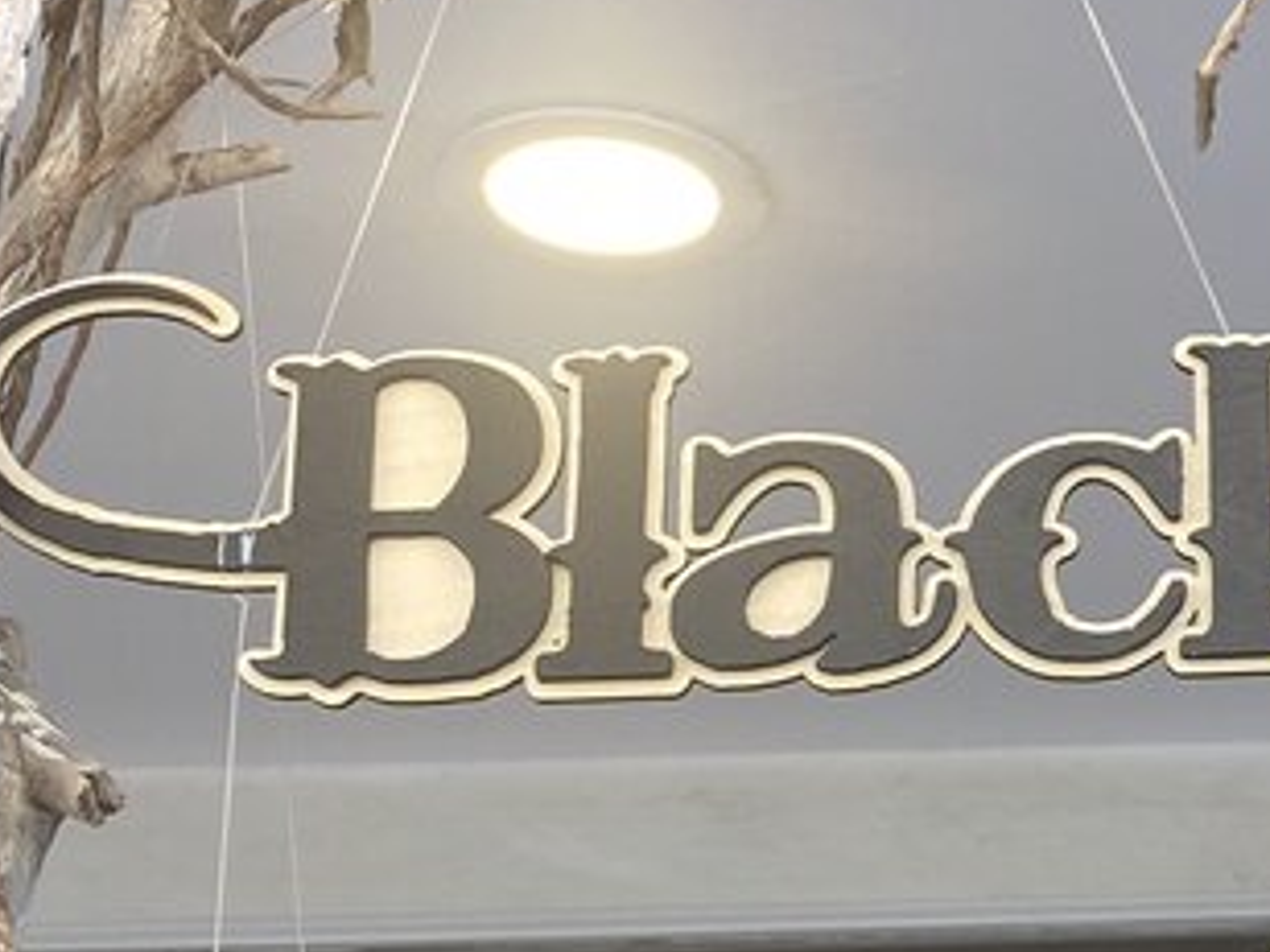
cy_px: 519
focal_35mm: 118
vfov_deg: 12.6
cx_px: 1645
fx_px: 4329
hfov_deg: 15.9
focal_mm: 4.25
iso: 32
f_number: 1.8
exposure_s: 1/140
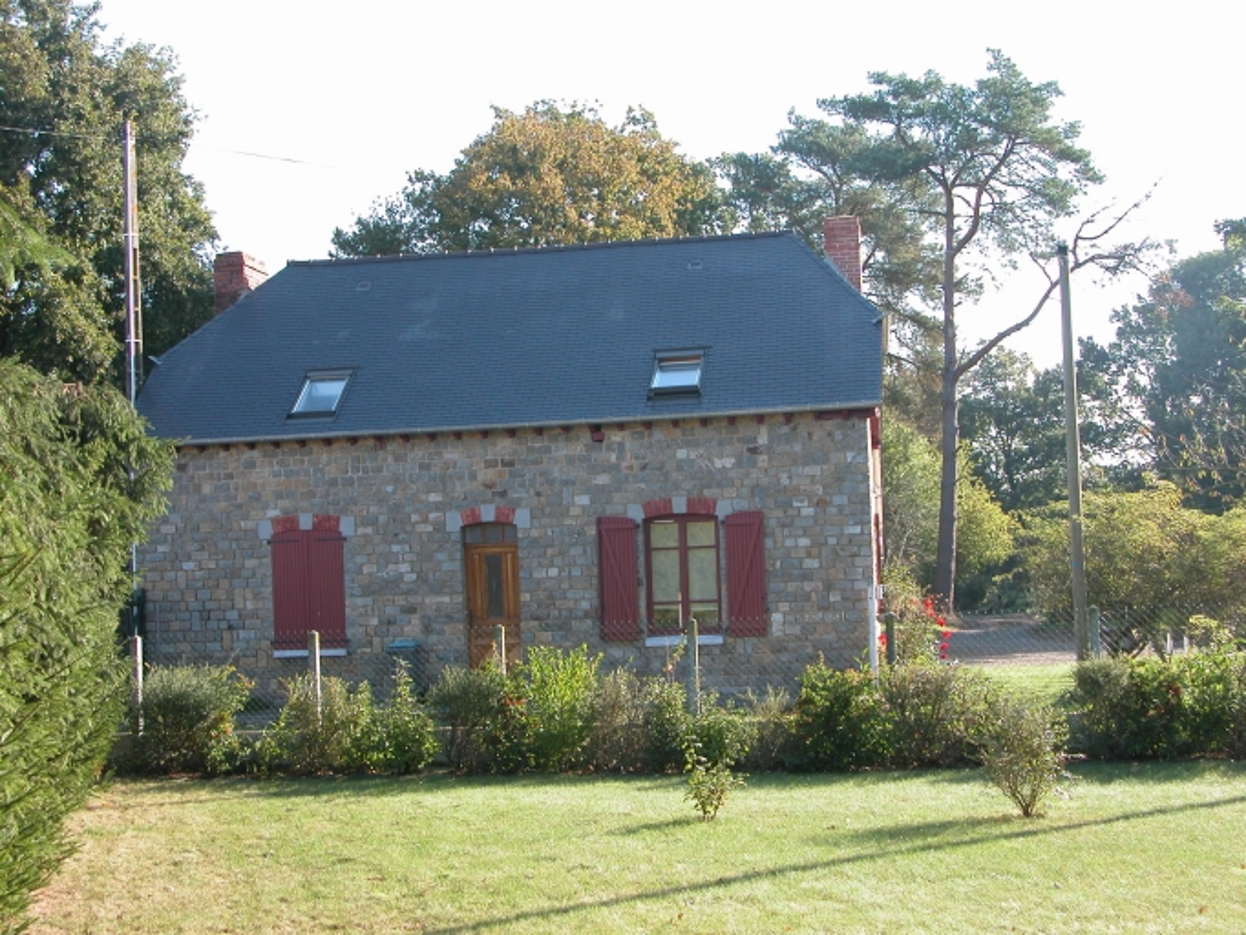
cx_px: 623
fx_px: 1800
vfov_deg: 29.1
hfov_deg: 38.2
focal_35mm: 50
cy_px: 468
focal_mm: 12.7
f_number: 4.3
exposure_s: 1/135
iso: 100
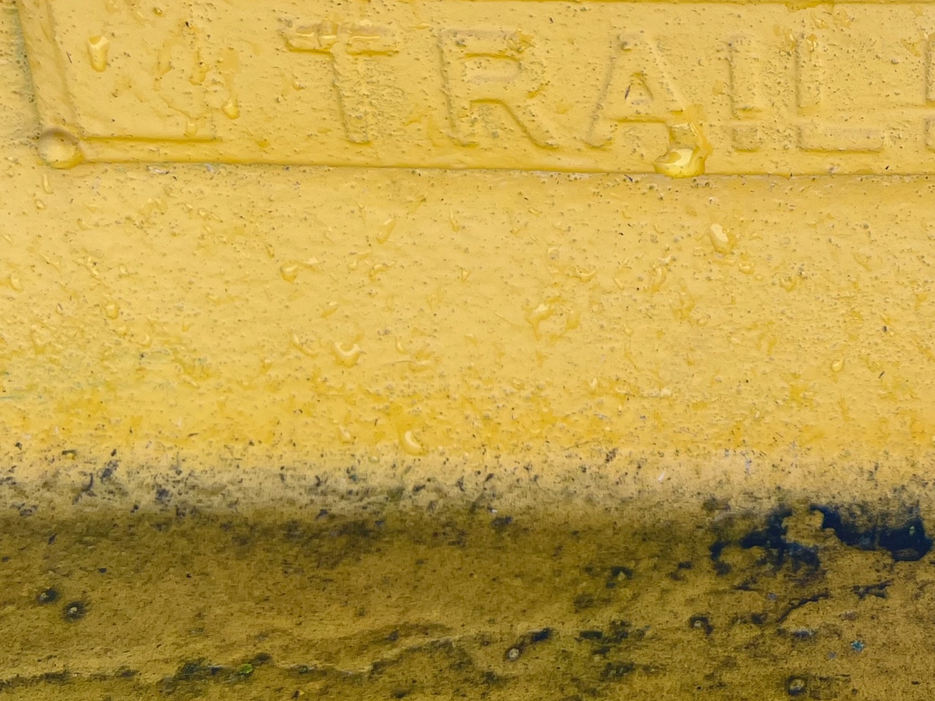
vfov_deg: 22.9
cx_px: 886
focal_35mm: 62
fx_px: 1675
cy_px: 28
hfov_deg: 29.6
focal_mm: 5.7
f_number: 1.5
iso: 50
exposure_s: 1/383
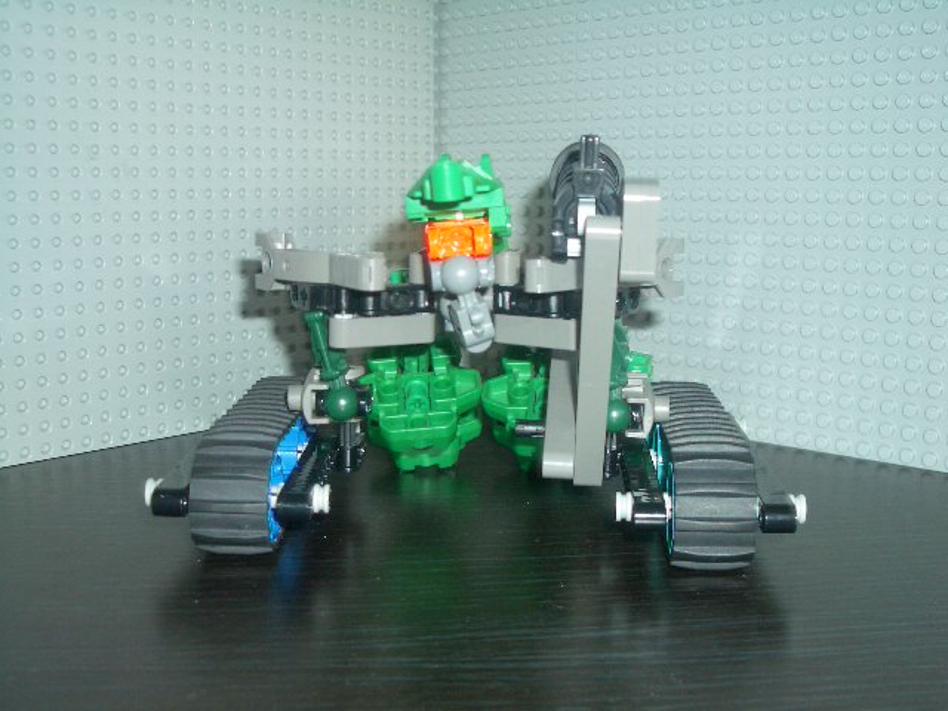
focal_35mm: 41
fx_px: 1123
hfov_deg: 45.8
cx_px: 474
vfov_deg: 35.1
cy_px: 356
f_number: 2.8
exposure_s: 1/60
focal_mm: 6.8
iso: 100
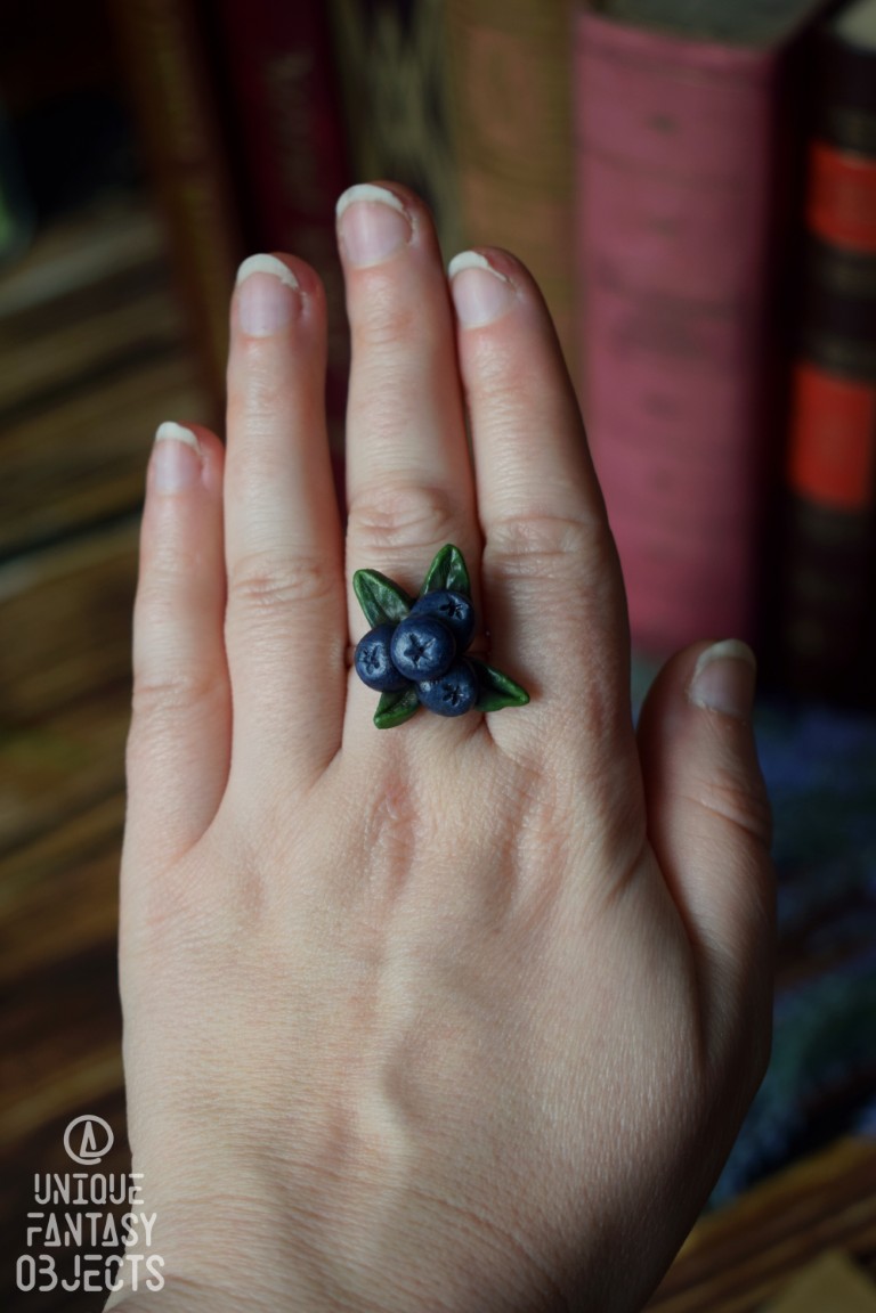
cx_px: 438
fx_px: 2190
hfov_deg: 22.6
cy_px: 656
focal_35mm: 60
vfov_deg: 33.4
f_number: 5
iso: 500
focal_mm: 40
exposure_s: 1/60
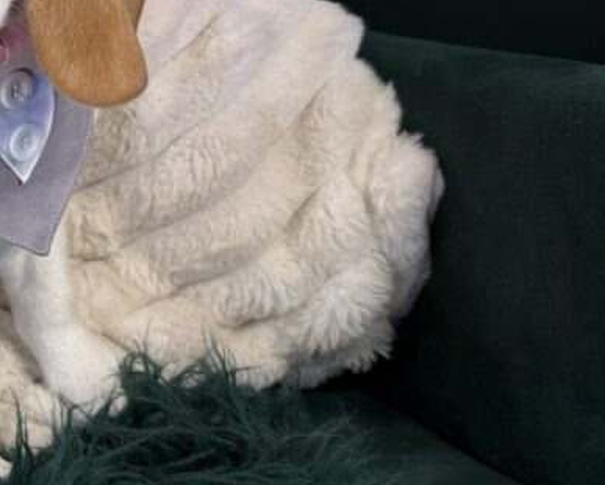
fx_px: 1111
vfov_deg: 24.2
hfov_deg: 26.1
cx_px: -177
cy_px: 86
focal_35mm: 62
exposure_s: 1/120
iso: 64
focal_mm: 6.76
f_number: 1.78
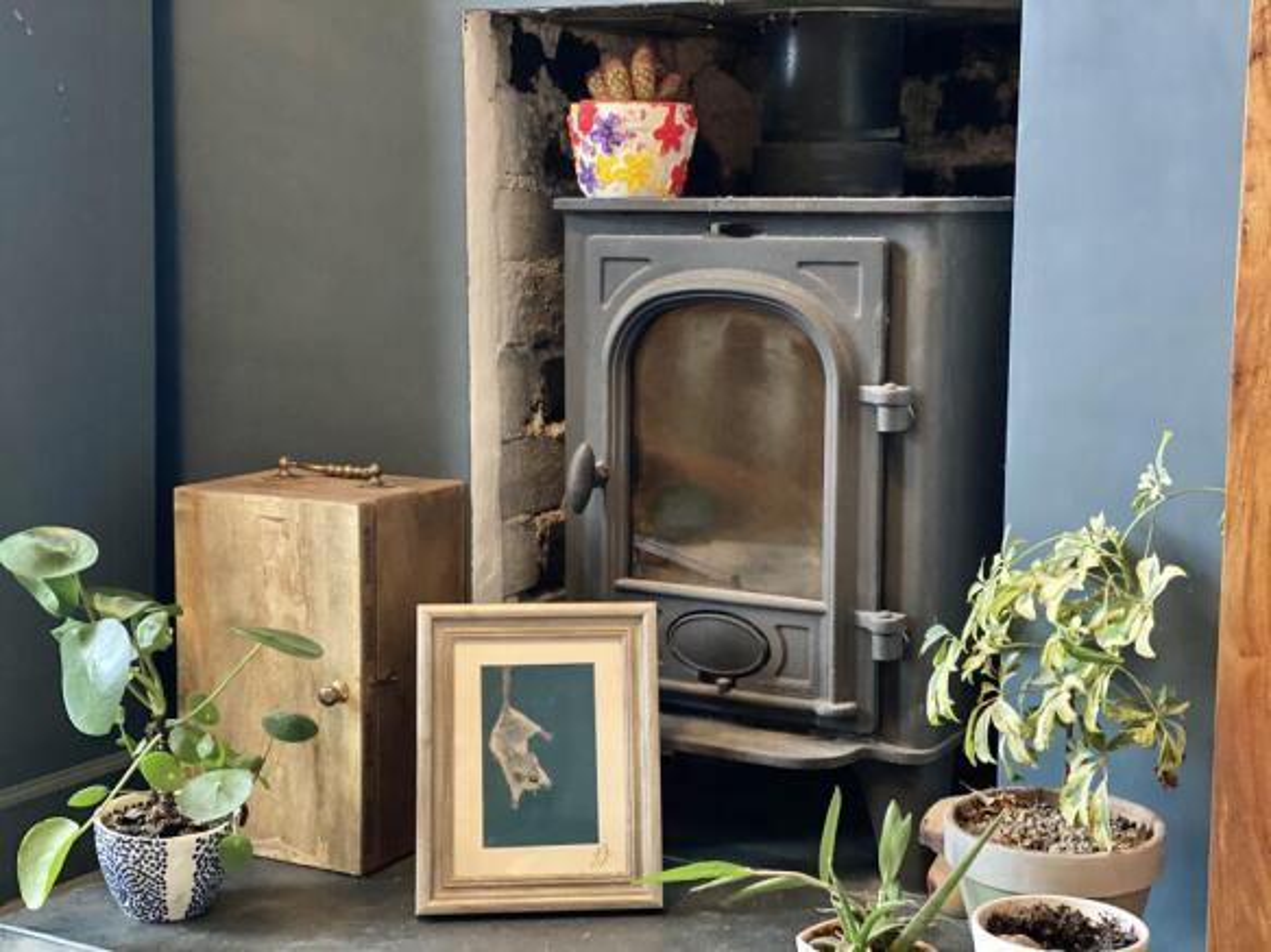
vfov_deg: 28.0
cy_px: 476
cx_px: 636
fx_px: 1909
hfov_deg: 36.8
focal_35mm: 52
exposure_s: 1/20
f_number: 2
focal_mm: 6
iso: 400
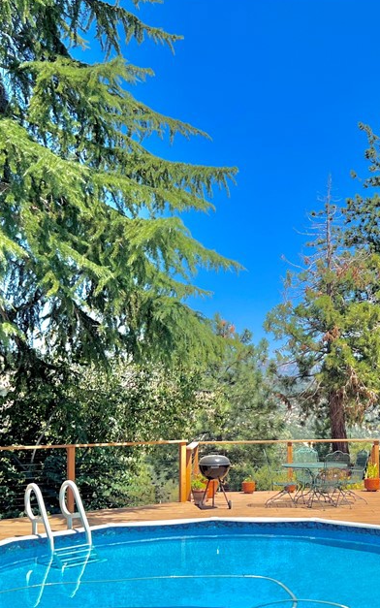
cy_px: 361
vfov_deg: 44.2
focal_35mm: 45
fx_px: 745
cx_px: 277
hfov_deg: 28.2
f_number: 1.5
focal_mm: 5.7
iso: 50
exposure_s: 1/3704
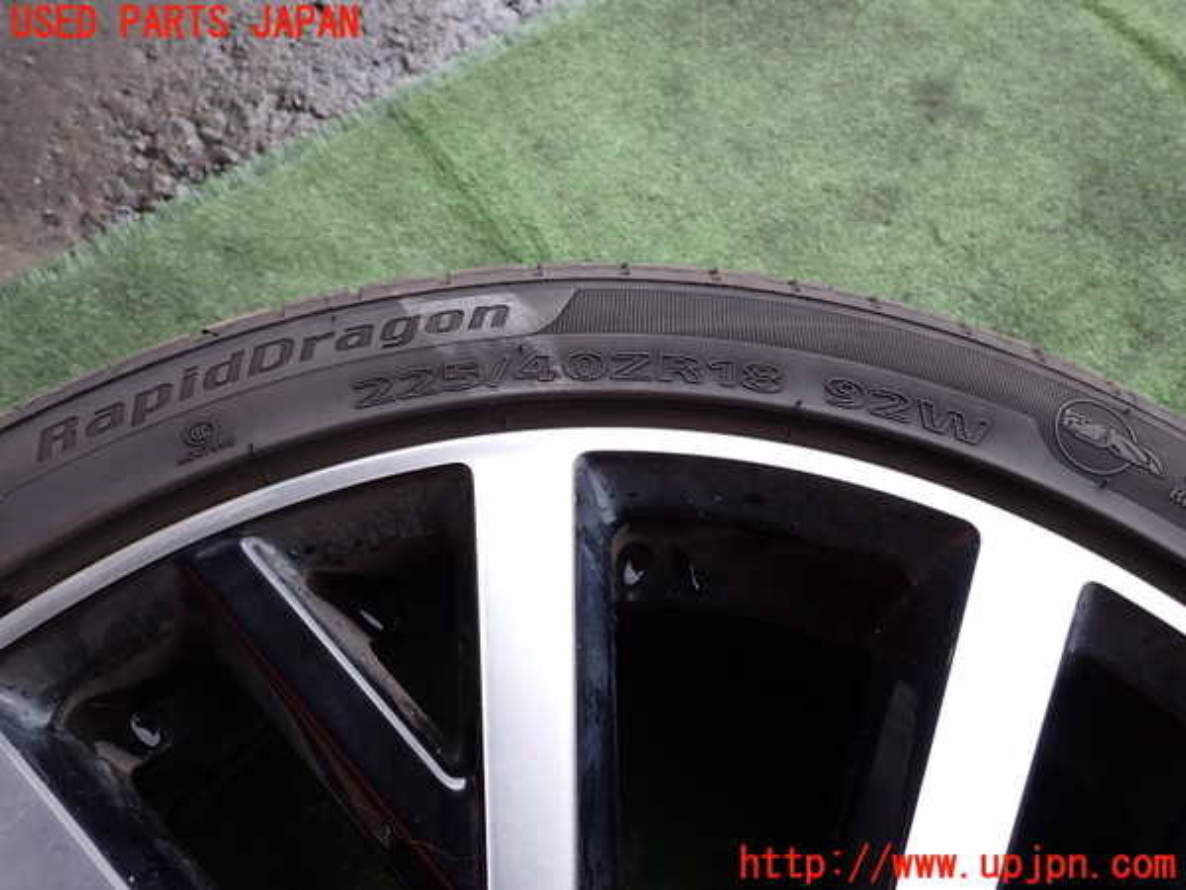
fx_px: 857
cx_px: 593
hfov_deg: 69.4
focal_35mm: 25
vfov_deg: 54.9
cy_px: 445
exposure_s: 1/125
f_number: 2.8
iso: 100
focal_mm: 4.5
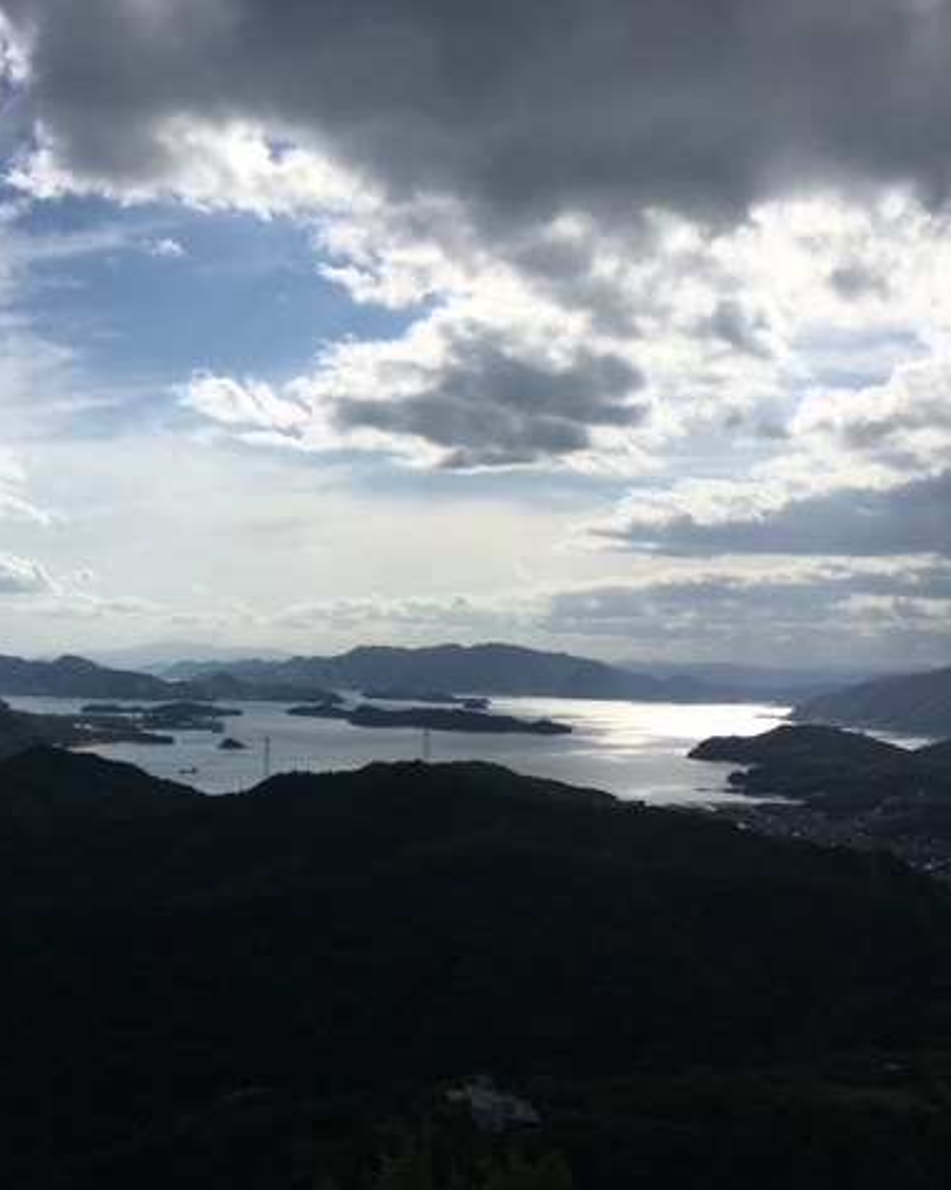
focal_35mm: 38
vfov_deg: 48.0
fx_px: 1338
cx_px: 272
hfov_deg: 38.4
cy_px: 596
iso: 25
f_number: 2.2
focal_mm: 4.15
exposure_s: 1/5128
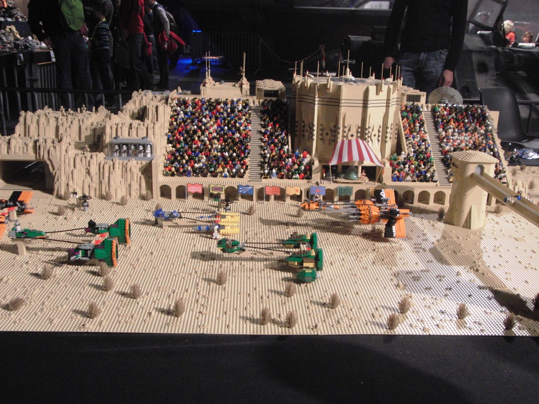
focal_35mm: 38
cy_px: 204
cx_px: 267
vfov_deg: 37.7
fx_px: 592
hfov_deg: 49.0
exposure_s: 1/20
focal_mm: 6.5
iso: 400
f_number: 3
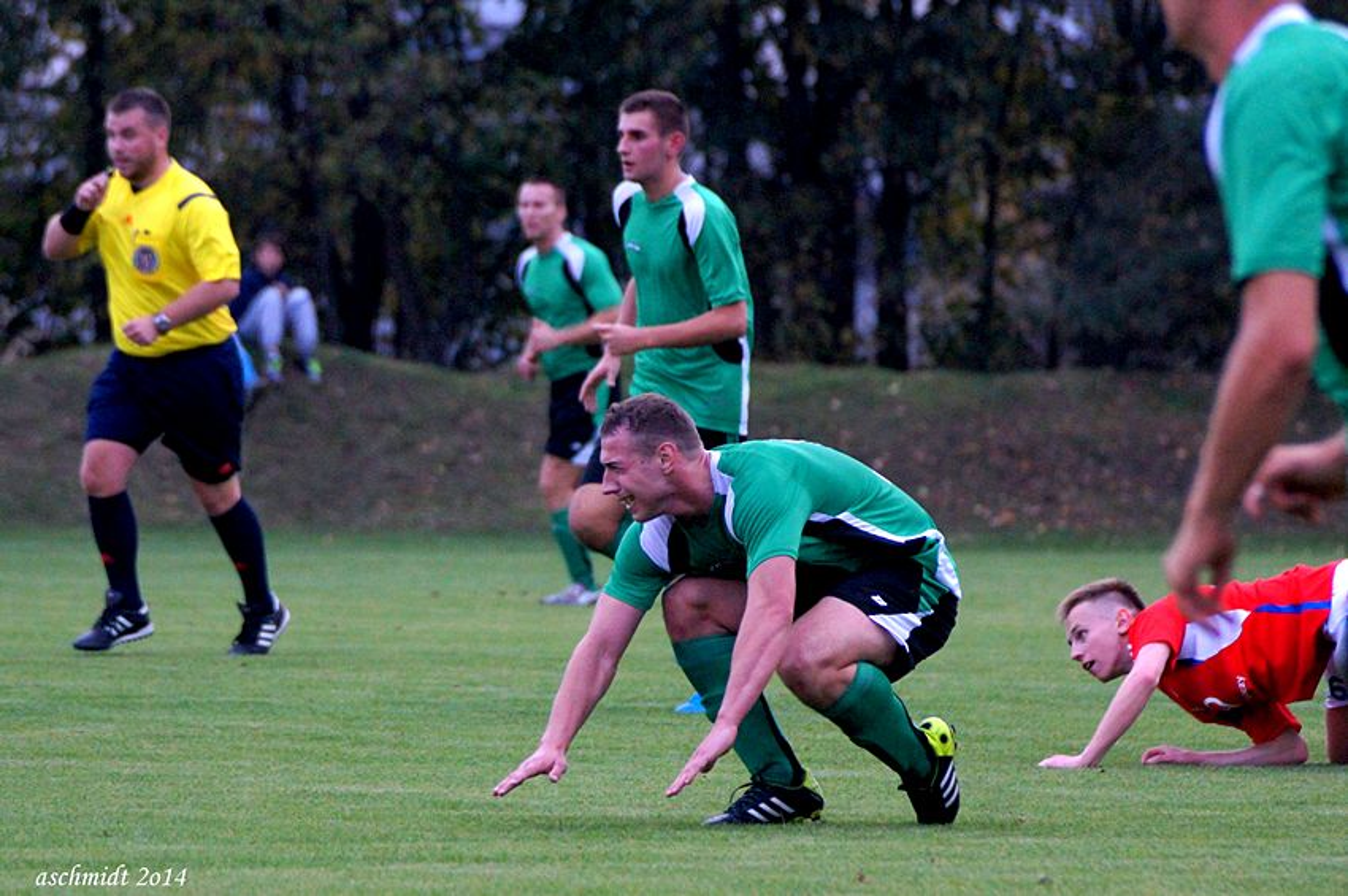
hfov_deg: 6.9
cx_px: 674
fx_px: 11222
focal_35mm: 300
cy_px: 448
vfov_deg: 4.6
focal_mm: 200
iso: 1600
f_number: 5.6
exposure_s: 1/1000
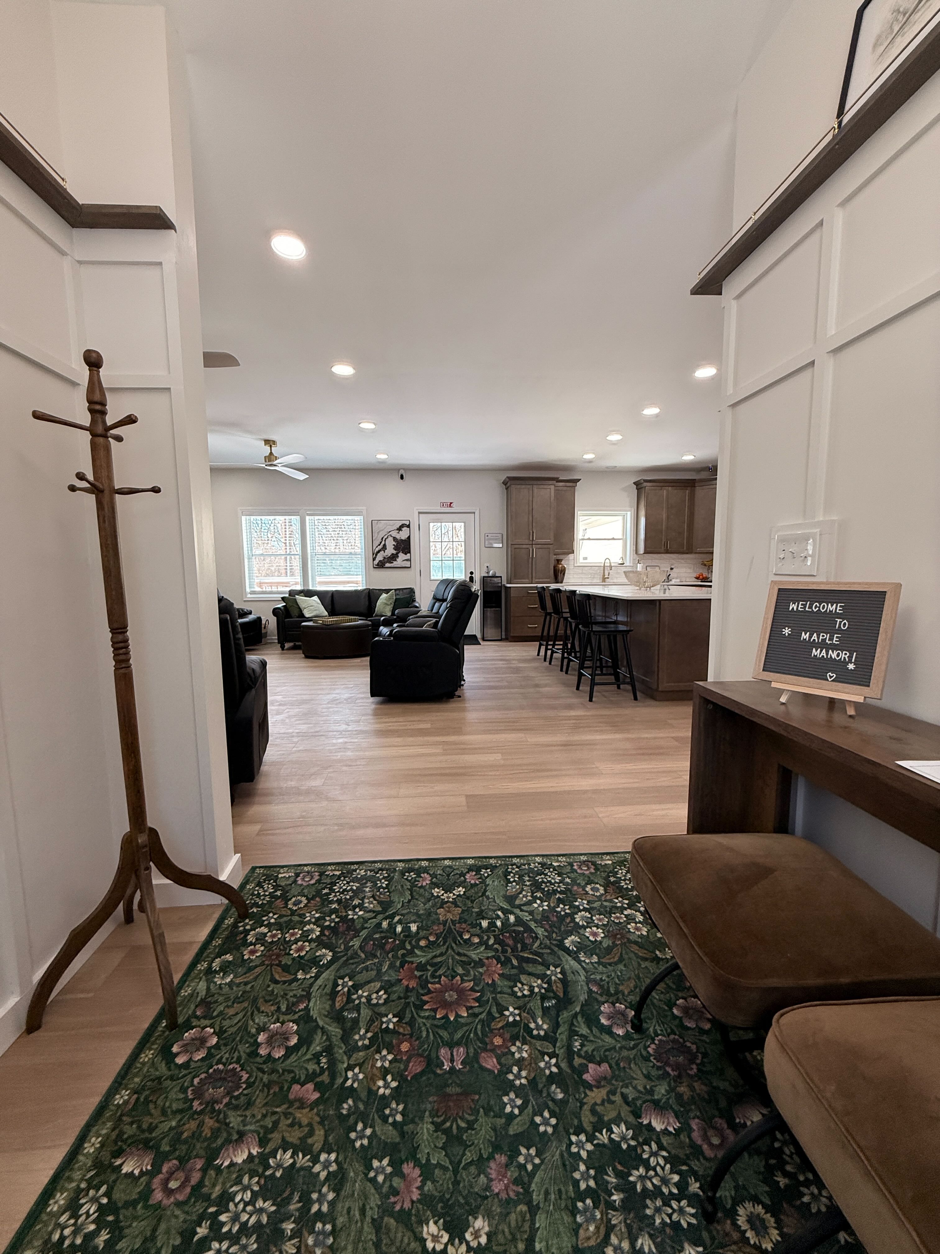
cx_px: 470
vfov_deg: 102.1
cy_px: 627
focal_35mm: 14
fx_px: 507
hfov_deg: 85.7
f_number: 2.2
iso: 125
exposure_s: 1/120
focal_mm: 2.22
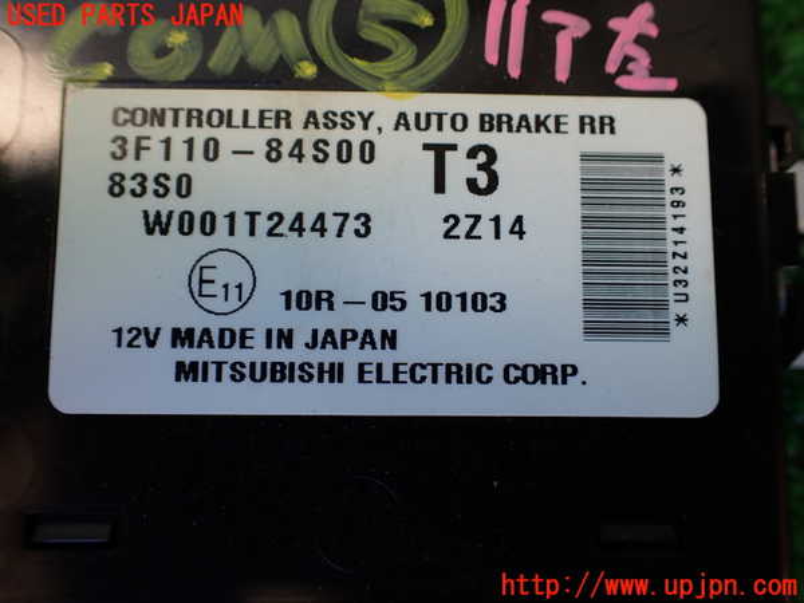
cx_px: 402
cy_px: 302
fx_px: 697
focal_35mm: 30
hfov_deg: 60.0
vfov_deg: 46.8
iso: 200
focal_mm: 5.4
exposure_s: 1/125
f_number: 2.3
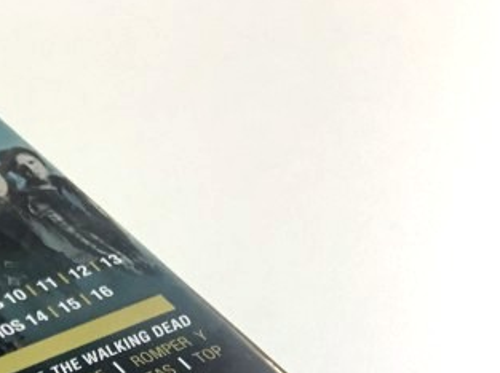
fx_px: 1371
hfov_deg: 18.9
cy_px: 552
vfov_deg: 14.5
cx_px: -185
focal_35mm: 95
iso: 50
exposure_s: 1/17
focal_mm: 4.15
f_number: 2.2
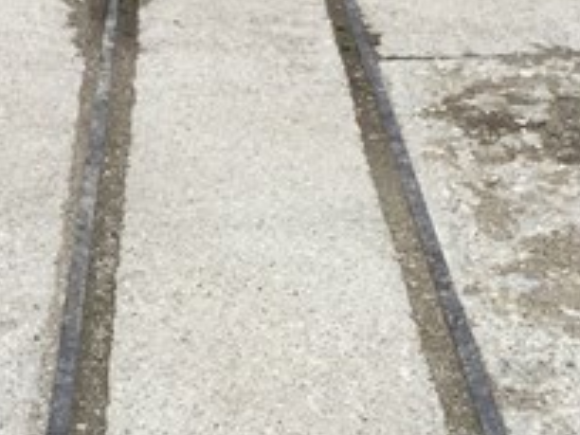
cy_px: 355
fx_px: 1525
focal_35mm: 91
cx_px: 264
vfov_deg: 16.1
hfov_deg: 21.5
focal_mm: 4.15
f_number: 2.2
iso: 50
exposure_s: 1/100
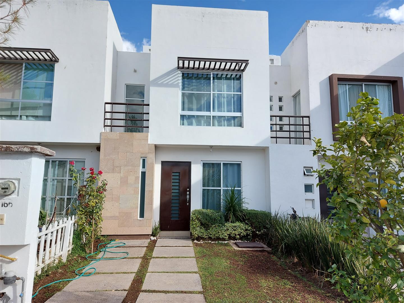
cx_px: 202
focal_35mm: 24
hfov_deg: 71.6
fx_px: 280
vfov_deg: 56.8
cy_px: 152
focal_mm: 5.23
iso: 32
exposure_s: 1/411
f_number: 1.8
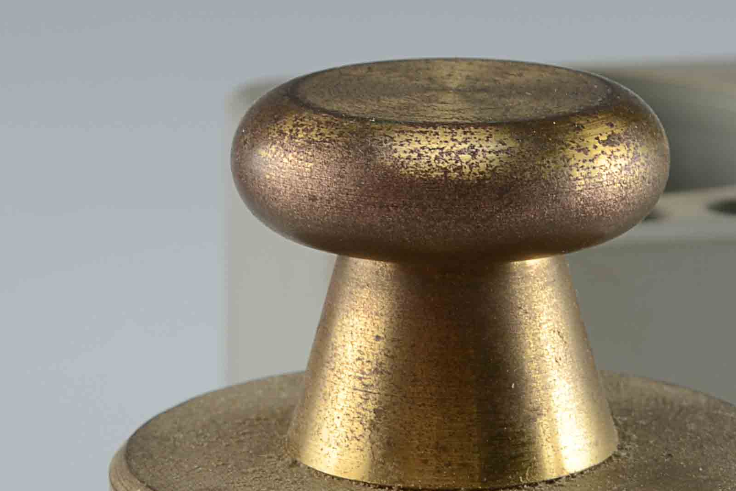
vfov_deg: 6.6
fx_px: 4223
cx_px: 664
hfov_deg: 9.9
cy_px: 539
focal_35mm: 207
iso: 100
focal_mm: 45
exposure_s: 1/80
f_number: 13
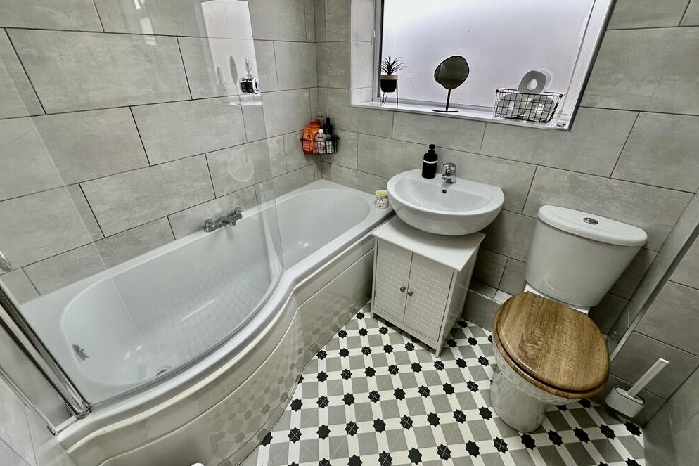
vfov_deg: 77.2
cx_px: 351
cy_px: 214
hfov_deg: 100.4
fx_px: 291
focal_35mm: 15
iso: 100
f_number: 2.2
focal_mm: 2.22
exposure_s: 1/100
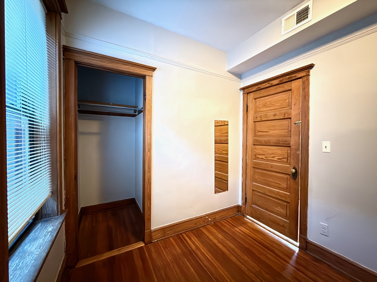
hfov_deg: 102.1
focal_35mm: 14
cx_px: 188
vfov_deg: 85.7
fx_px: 152
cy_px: 141
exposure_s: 1/15
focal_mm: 2.22
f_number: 2.2
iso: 3200
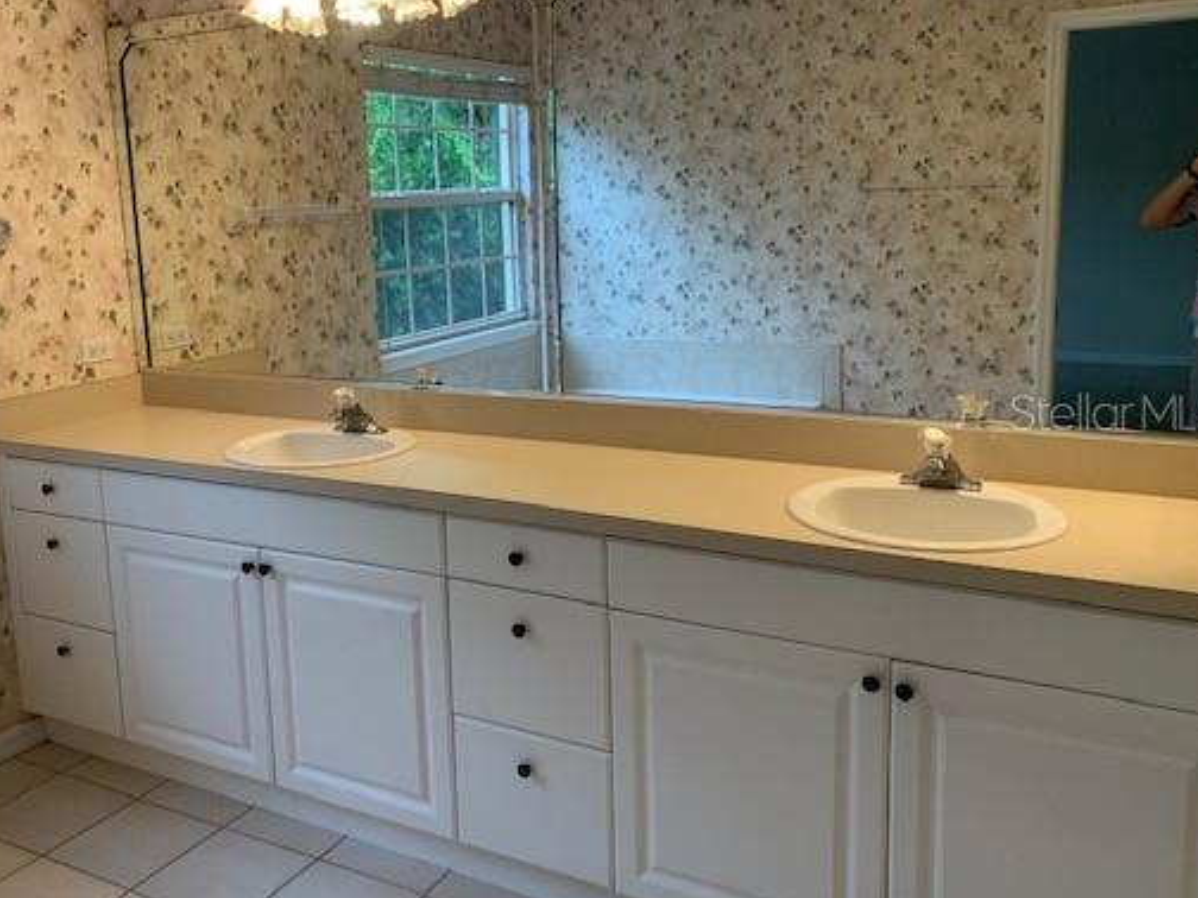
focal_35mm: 33
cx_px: 473
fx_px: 1142
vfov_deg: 42.9
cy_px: 411
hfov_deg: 54.9
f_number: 1.8
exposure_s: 1/120
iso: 80
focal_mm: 4.25
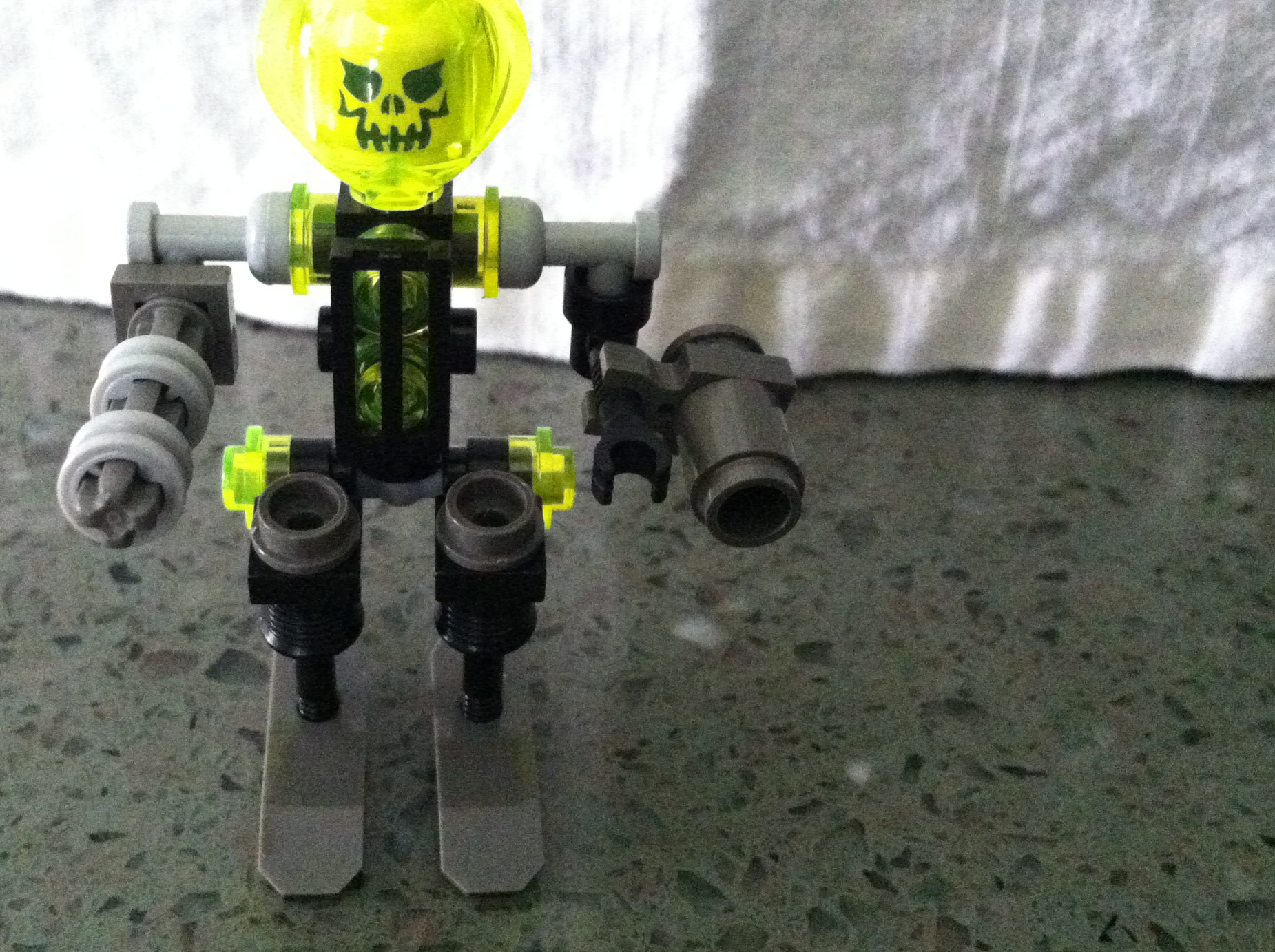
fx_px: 1802
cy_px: 461
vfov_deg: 29.6
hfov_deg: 38.8
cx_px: 512
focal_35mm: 49
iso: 1000
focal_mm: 3.85
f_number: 2.8
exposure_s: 1/15
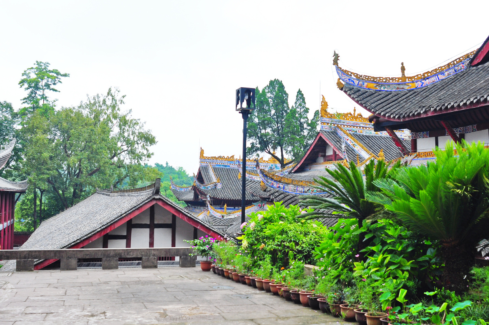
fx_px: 488
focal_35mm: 36
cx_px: 244
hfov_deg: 53.2
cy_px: 162
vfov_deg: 36.8
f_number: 5
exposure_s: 1/400
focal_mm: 24
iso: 280
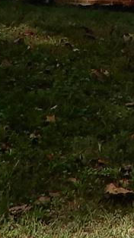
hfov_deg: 4.5
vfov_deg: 8.4
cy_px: -174
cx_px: 537
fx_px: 1577
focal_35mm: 249
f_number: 4
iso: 80
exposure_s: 1/640
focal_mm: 6.2
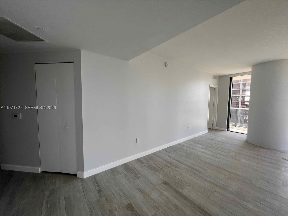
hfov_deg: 106.2
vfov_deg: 89.9
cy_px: 108
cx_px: 144
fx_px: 108
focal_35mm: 13
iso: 40
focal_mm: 1.57
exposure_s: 1/120
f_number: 1.8
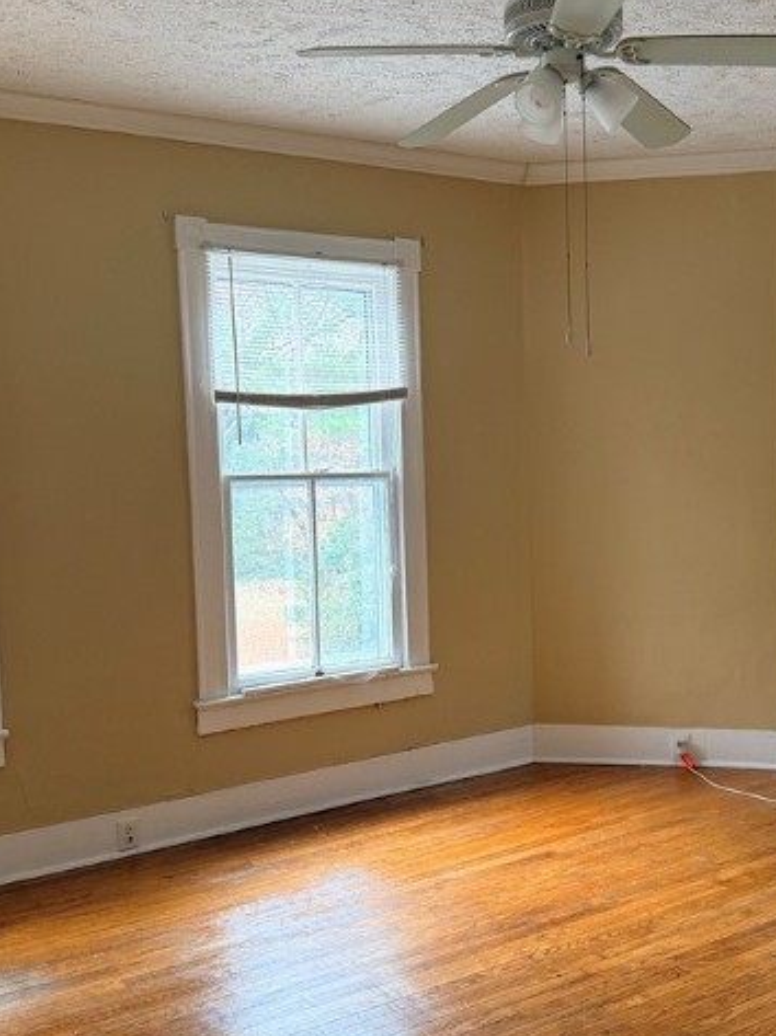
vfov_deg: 47.9
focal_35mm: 39
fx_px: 1167
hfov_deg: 36.4
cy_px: 541
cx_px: 524
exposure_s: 1/85
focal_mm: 6.76
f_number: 1.78
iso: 200
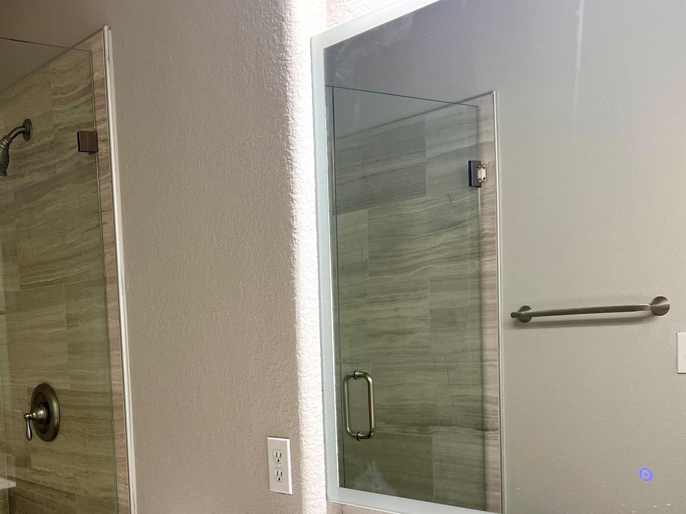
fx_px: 892
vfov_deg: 31.5
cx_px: 163
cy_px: 399
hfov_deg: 40.8
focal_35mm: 45
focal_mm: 5.7
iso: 80
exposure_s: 1/60
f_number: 1.5
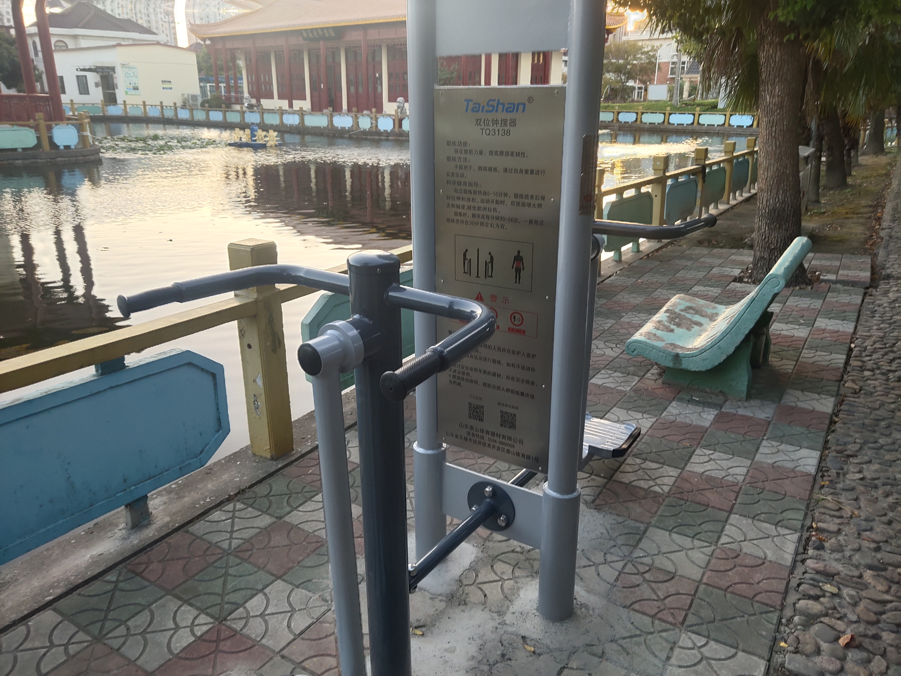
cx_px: 450
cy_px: 338
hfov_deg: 60.0
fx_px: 781
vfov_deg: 46.8
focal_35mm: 30
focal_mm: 4.35
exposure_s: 1/925
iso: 50
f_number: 1.79
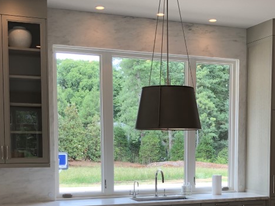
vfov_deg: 23.4
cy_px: 184
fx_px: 485
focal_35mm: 61
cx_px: 178
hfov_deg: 31.5
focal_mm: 3.99
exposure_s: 1/120
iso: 64
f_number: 1.8
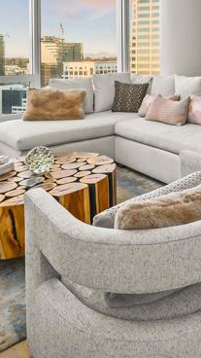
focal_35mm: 35
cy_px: 61
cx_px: 235
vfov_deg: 52.2
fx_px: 332
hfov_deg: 29.5
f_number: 6.3
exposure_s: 1/1.67
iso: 250
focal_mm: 12
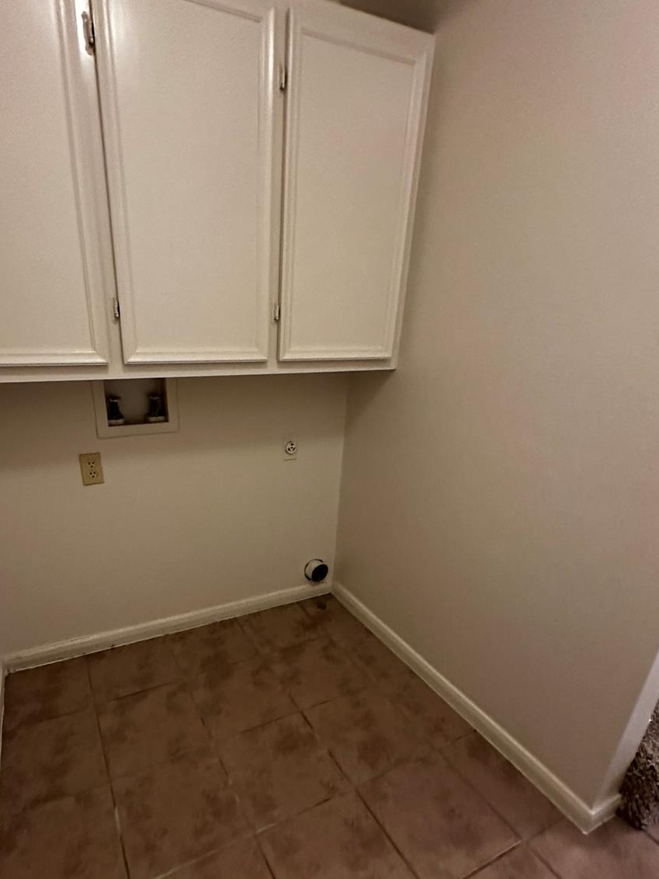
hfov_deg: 68.1
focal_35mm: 19
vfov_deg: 83.9
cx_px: 268
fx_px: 482
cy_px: 516
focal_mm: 2.22
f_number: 2.2
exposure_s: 1/60
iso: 1000
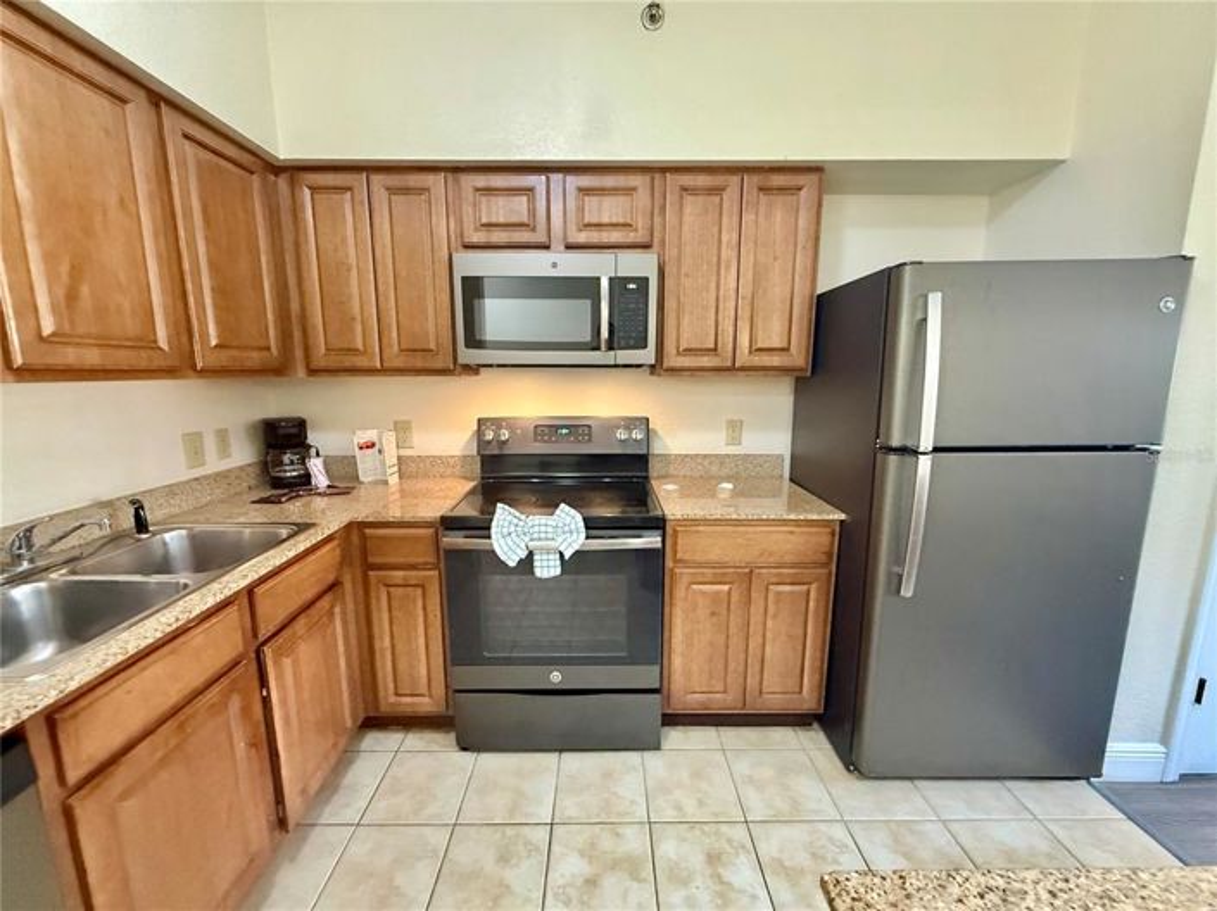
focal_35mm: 14
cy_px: 456
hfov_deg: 102.1
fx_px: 492
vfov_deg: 85.6
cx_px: 608
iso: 800
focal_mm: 2.22
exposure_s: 1/60
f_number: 2.2
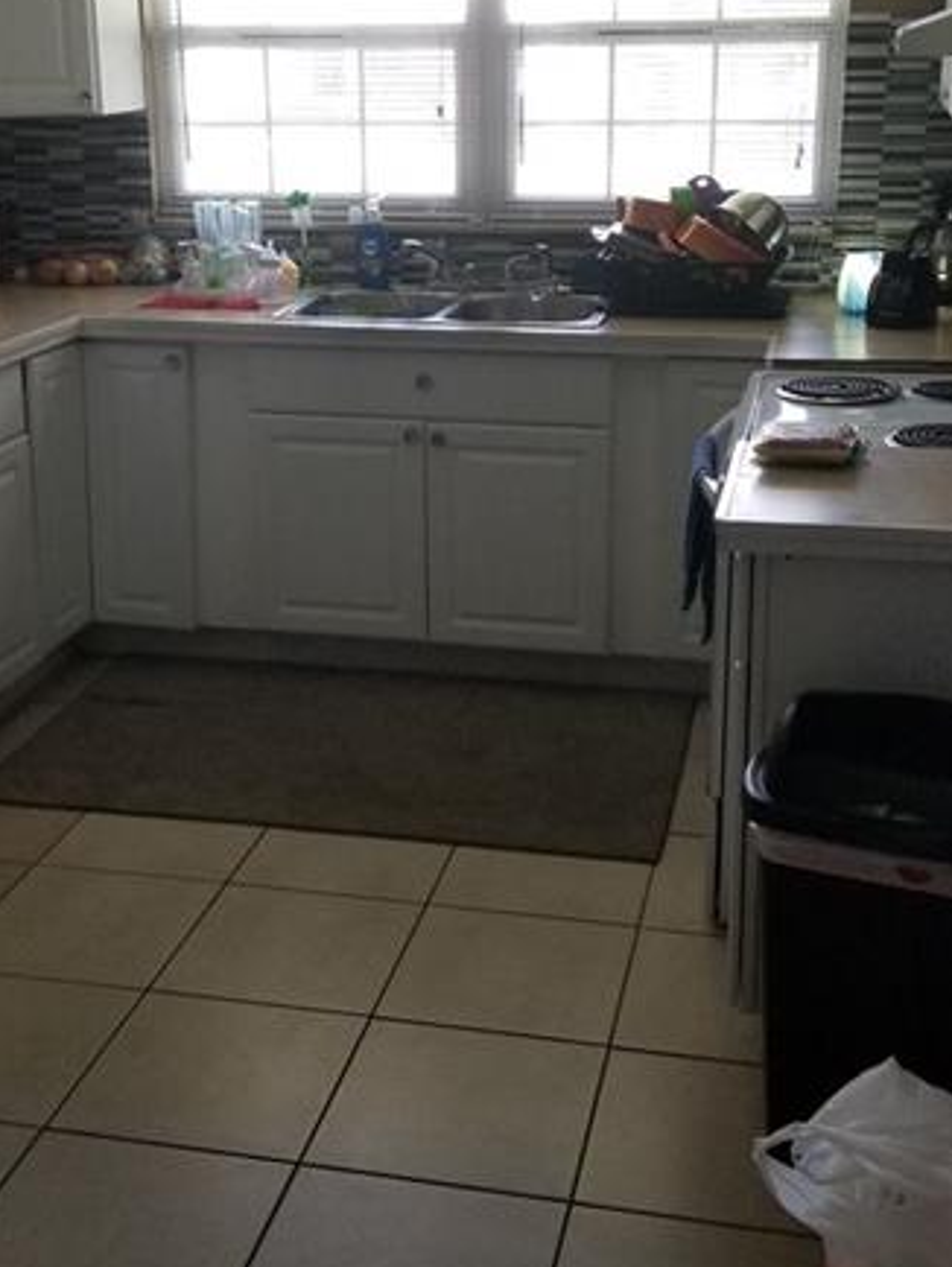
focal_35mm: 46
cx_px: 412
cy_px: 587
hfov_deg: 31.5
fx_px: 1685
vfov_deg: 41.2
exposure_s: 1/60
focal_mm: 4.25
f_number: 1.7
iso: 160
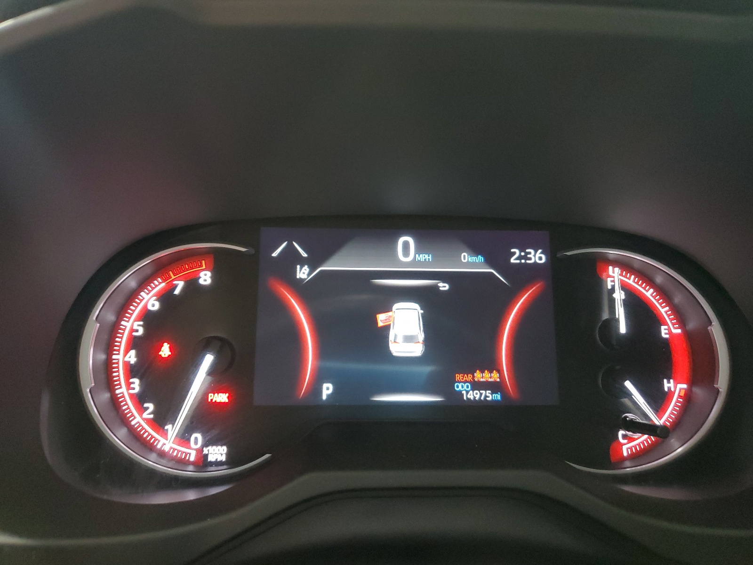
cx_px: 376
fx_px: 566
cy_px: 282
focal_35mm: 26
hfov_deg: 67.3
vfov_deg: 53.1
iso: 316
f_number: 1.5
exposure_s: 1/20
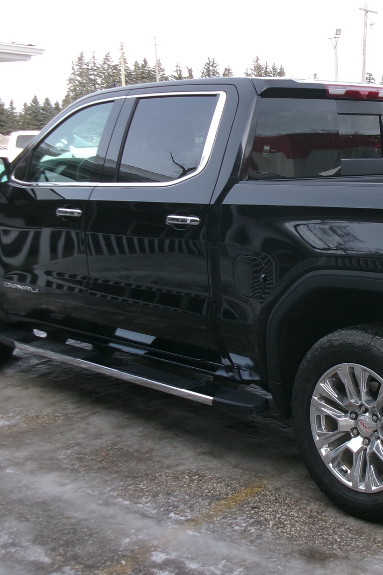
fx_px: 894
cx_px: 331
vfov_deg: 35.6
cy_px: 267
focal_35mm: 56
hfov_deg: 23.7
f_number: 3.9
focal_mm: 5.1
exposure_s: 1/240
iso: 100
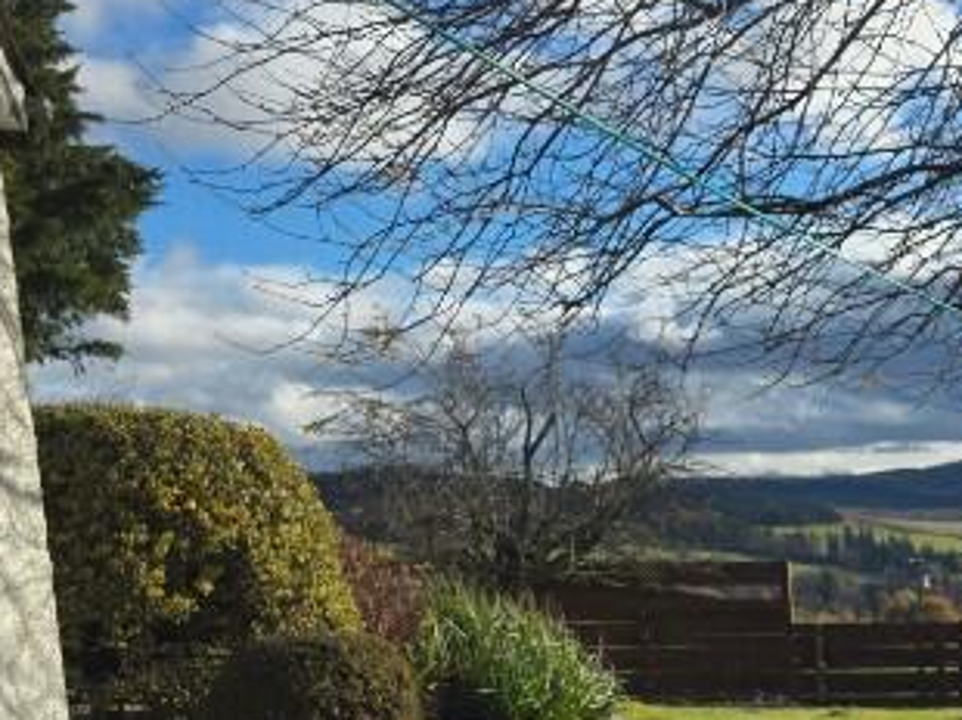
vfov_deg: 18.4
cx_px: 1207
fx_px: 2110
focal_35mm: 76
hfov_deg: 23.1
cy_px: 860
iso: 80
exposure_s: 1/7061
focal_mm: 6.3
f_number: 1.7
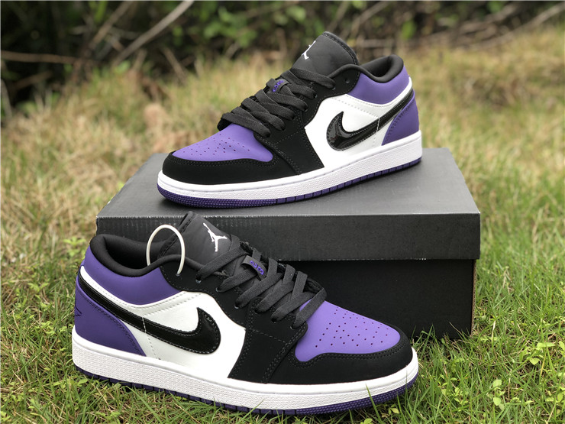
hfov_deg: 36.8
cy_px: 212
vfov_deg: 28.0
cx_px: 282
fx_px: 849
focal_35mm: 52
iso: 32
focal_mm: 6
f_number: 2.4
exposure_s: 1/120
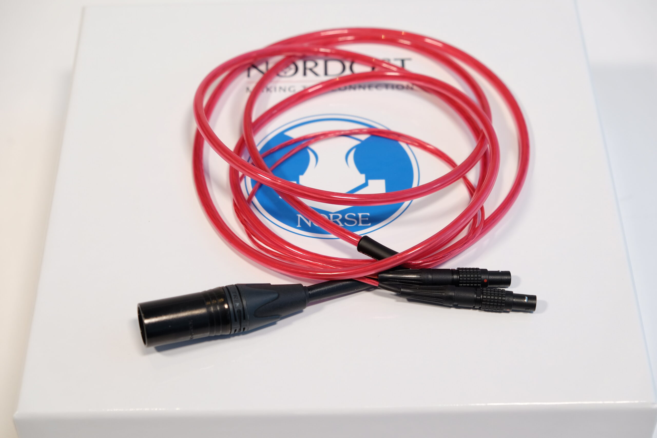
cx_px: 328
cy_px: 219
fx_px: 1259
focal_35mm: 69
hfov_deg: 29.2
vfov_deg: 19.7
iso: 250
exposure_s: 1/110
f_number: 4
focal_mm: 46.3
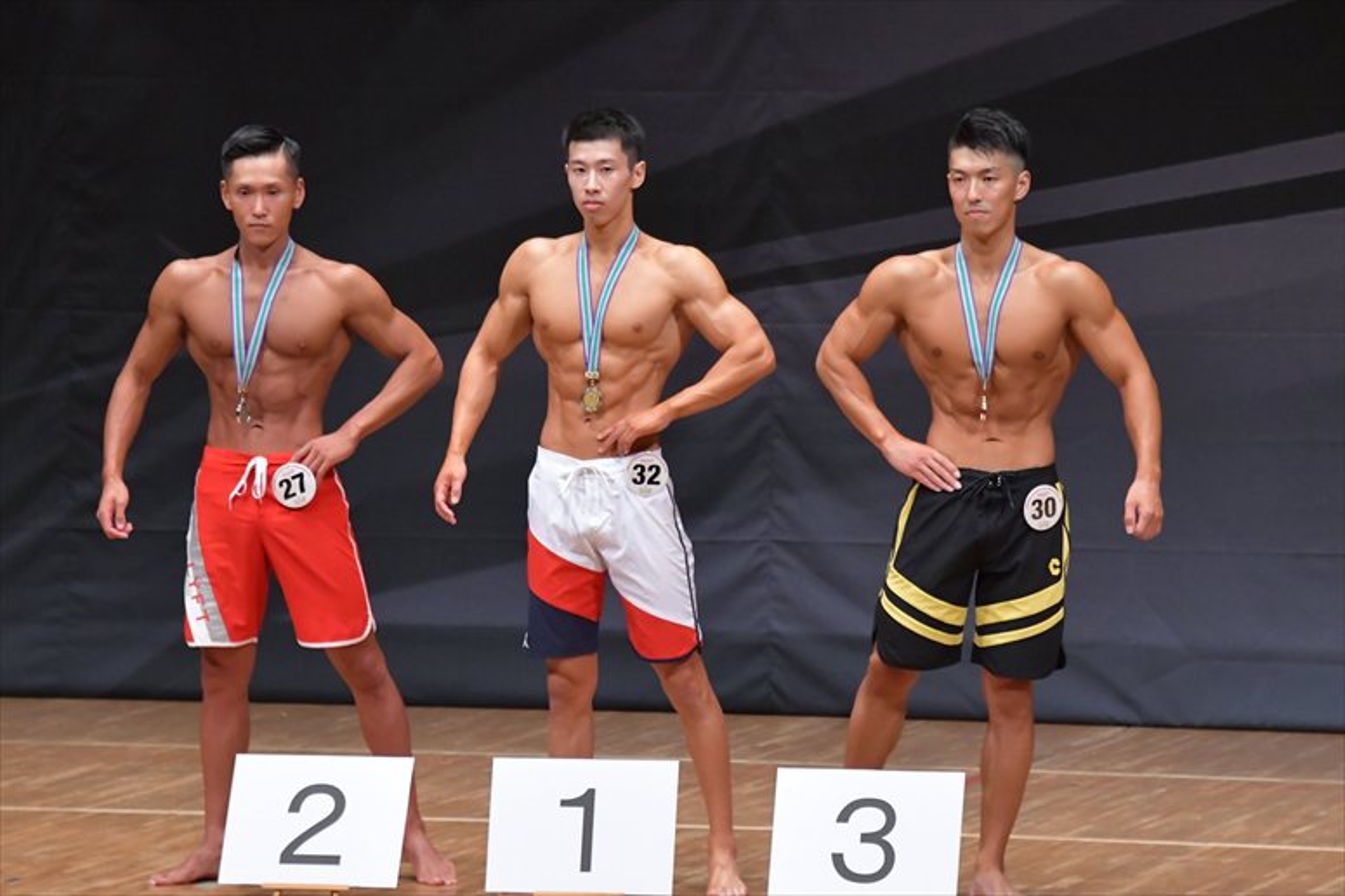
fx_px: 10643
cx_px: 672
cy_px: 448
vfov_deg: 4.8
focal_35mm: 285
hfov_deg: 7.2
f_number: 5.6
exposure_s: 1/400
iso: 6400
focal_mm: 190
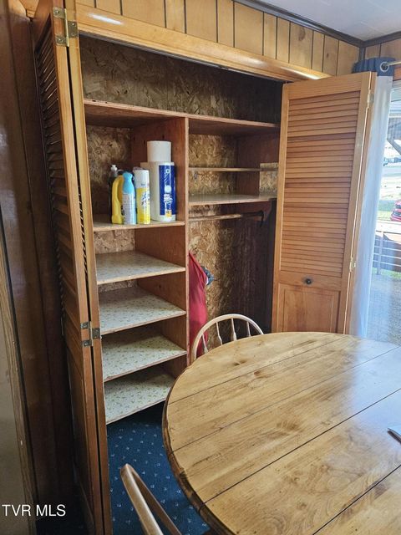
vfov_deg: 73.9
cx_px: 200
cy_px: 268
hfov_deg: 58.9
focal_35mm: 23
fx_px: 355
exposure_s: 1/170
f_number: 1.8
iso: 640
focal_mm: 5.4
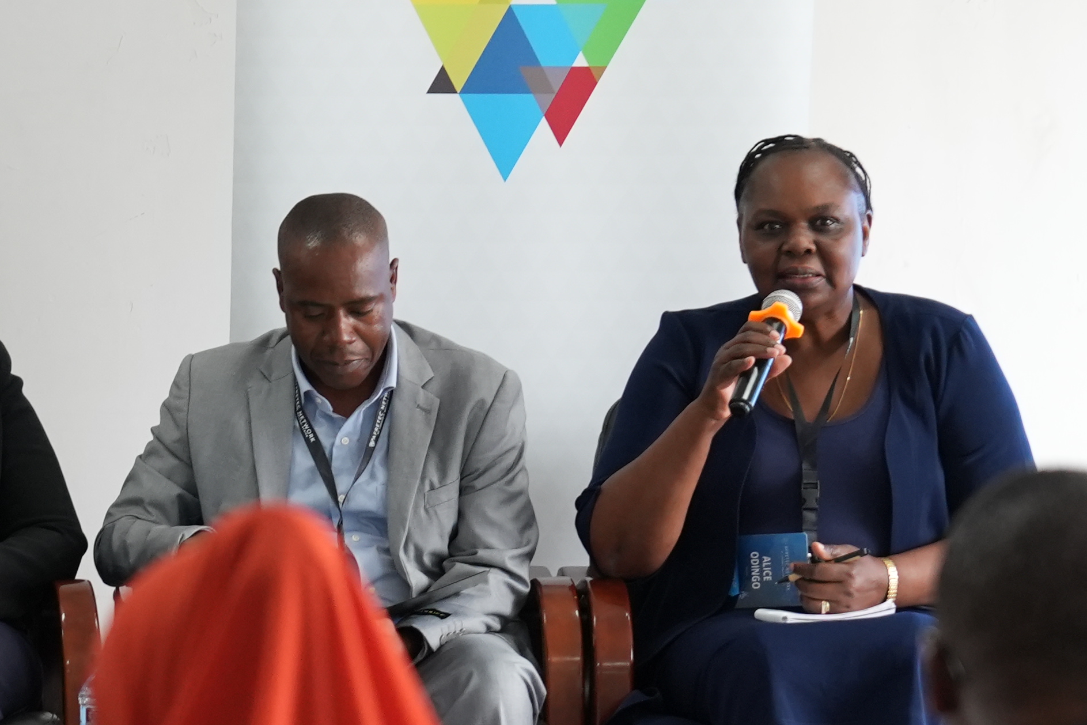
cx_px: -526
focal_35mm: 260
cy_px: 740
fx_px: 7850
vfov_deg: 5.3
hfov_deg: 7.8
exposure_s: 1/60
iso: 1250
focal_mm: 70
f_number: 2.8
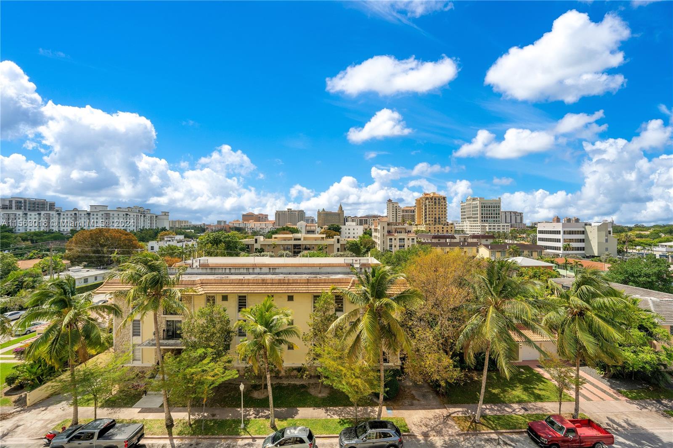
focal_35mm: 14
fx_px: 262
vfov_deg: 81.2
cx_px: 336
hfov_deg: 104.3
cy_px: 224
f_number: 5
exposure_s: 1/800
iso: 100
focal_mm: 14
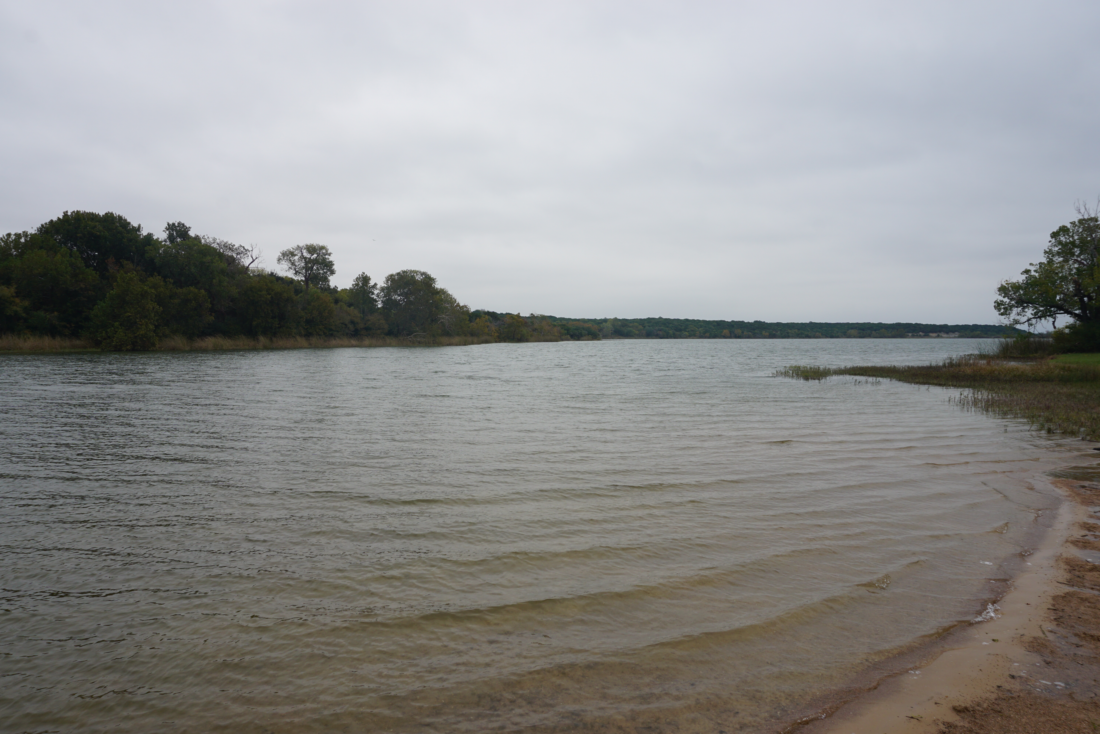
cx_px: 550
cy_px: 367
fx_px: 733
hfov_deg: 73.7
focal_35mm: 24
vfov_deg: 53.1
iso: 100
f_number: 11
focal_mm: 16
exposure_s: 1/125
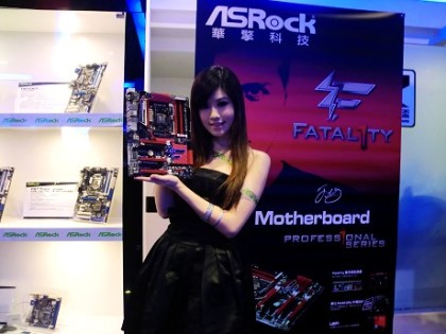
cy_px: 167
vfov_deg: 40.7
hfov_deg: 52.6
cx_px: 223
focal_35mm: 35
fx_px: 451
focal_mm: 6.3
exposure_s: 1/15
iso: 400
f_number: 3.1
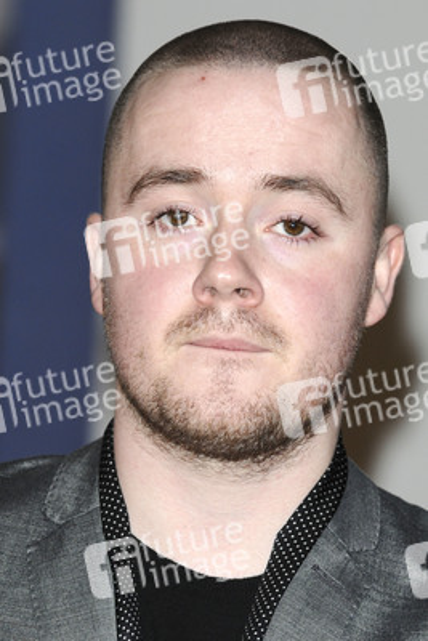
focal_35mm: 232
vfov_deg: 8.9
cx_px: 214
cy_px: 320
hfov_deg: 5.9
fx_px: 4142
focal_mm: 155
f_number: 4.5
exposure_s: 1/160
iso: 320
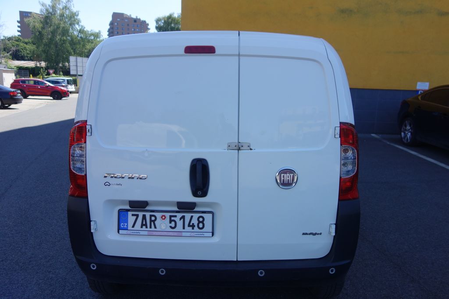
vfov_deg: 46.4
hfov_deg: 65.5
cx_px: 224
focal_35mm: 28
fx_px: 349
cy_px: 150
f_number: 1.8
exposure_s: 1/2000
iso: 125
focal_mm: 10.4
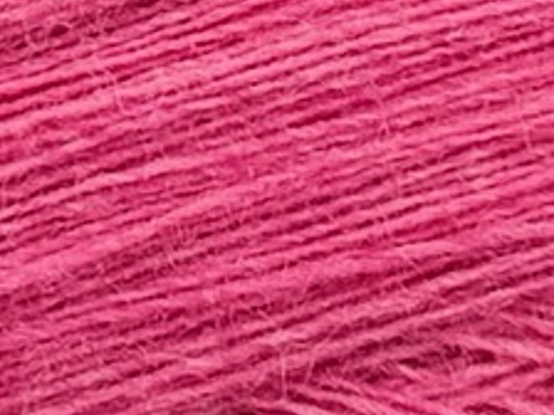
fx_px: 3505
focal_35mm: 219
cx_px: 282
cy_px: 479
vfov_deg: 6.7
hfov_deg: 9.0
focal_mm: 6.76
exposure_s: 1/524
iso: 80
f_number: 1.78
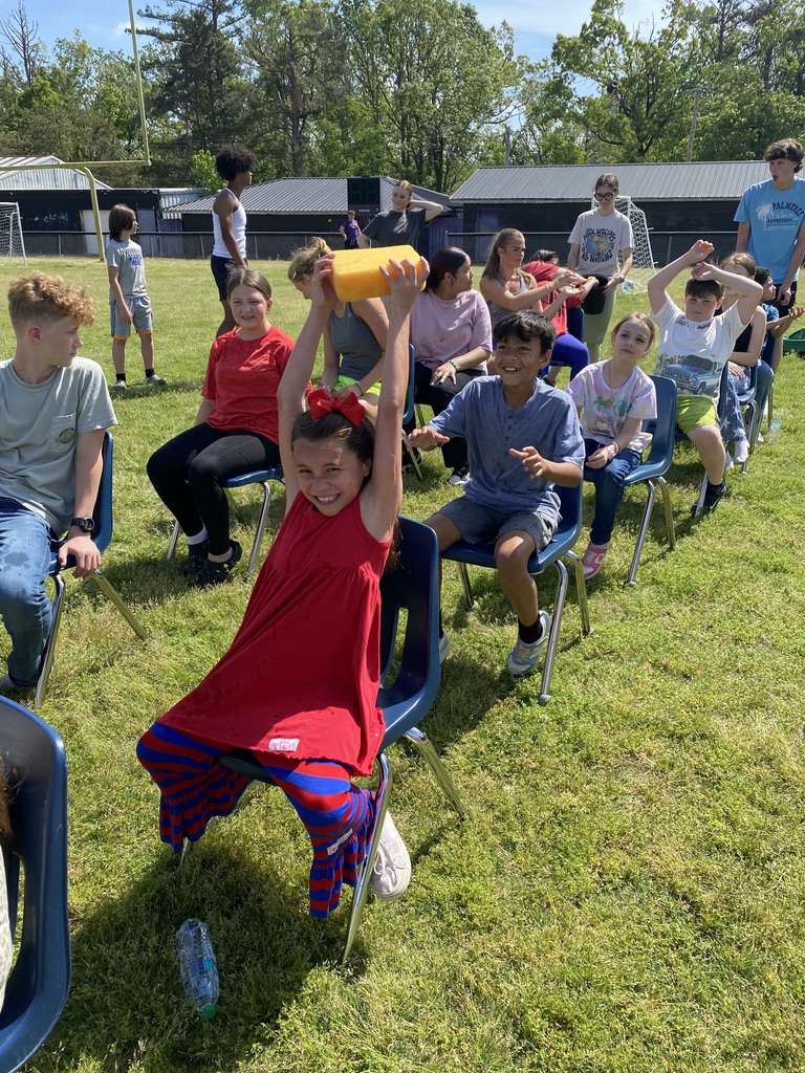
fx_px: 806
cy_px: 536
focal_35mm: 26
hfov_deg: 53.1
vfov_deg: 67.3
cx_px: 402
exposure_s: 1/1429
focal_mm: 4.25
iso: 32
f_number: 1.8
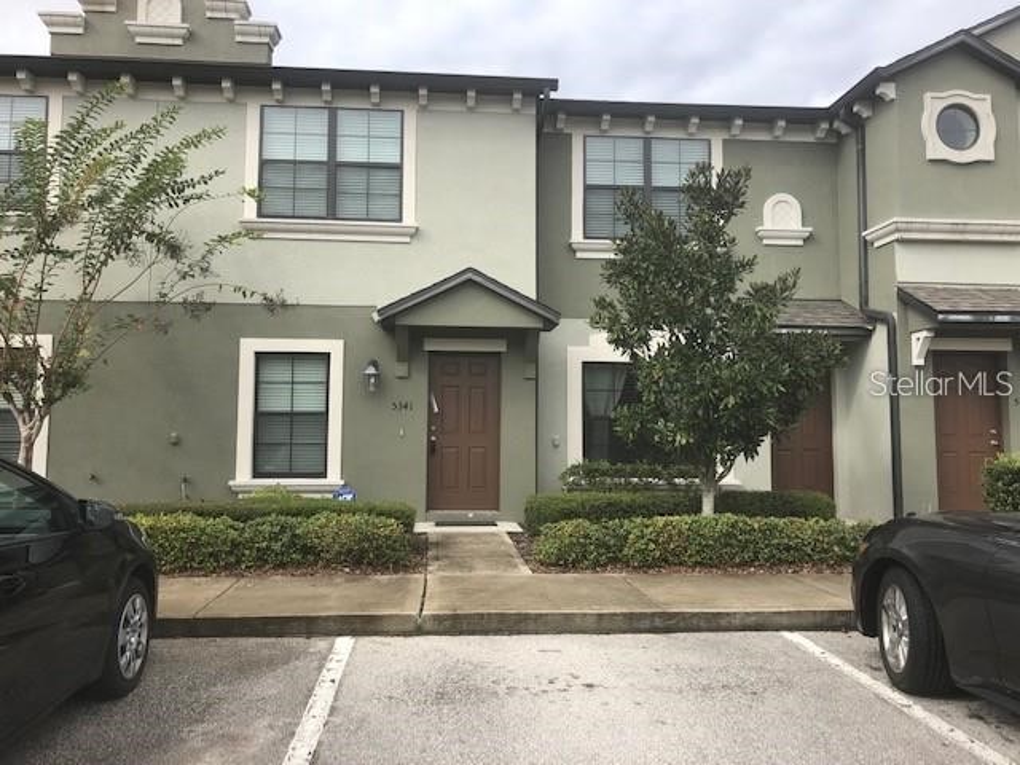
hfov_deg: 63.4
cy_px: 382
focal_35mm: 28
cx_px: 510
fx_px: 825
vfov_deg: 49.7
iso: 20
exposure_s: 1/1033
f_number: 1.8
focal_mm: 3.99
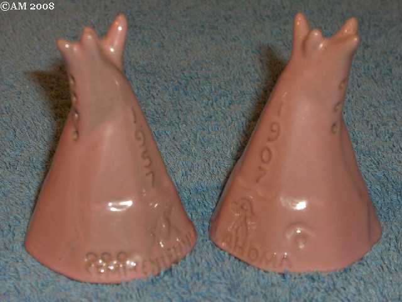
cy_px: 151
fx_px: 1324
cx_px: 201
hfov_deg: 17.3
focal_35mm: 114
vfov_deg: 13.0
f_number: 5.4
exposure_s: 1/30
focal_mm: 23.7
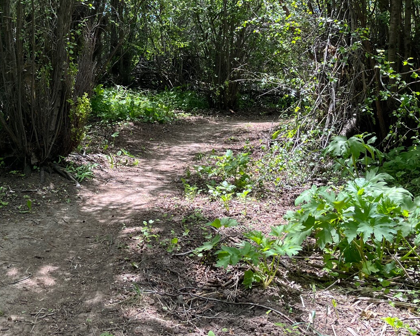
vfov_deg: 30.3
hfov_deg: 37.7
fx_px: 609
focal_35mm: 49
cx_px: 143
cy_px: 85
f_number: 1.6
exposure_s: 1/422
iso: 50
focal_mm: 5.1
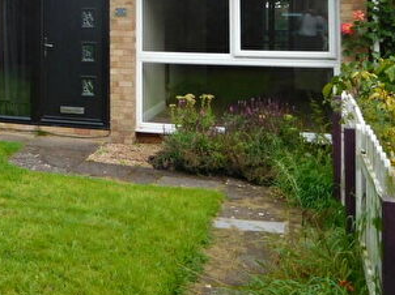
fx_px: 661
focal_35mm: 58
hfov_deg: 31.4
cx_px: 26
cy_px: -24
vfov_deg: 23.7
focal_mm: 4.5
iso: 125
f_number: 3.4
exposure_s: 1/400
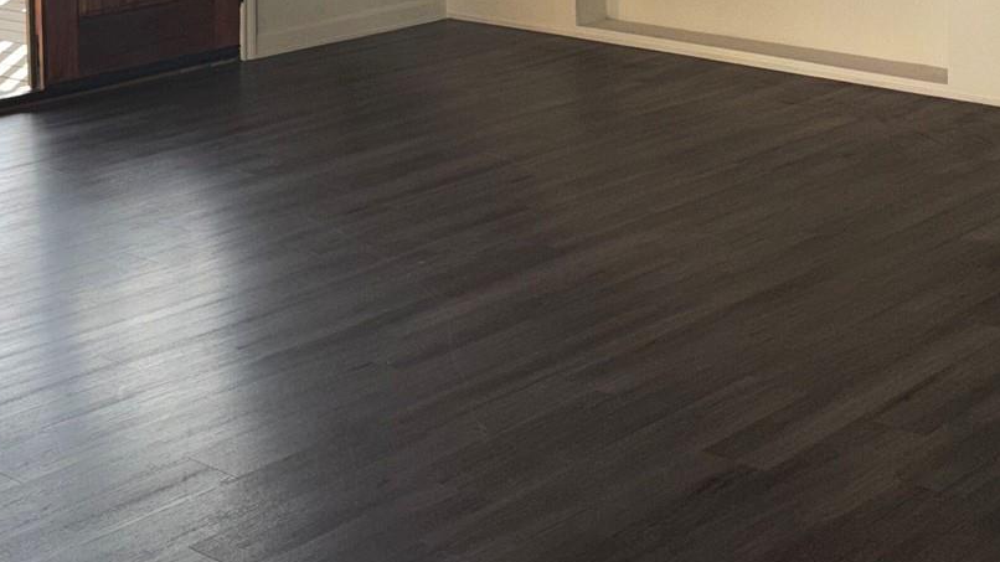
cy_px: -263
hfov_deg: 29.3
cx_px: 596
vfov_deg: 15.5
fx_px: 1909
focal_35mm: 72
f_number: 1.6
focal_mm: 5.96
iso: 50
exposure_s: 1/171
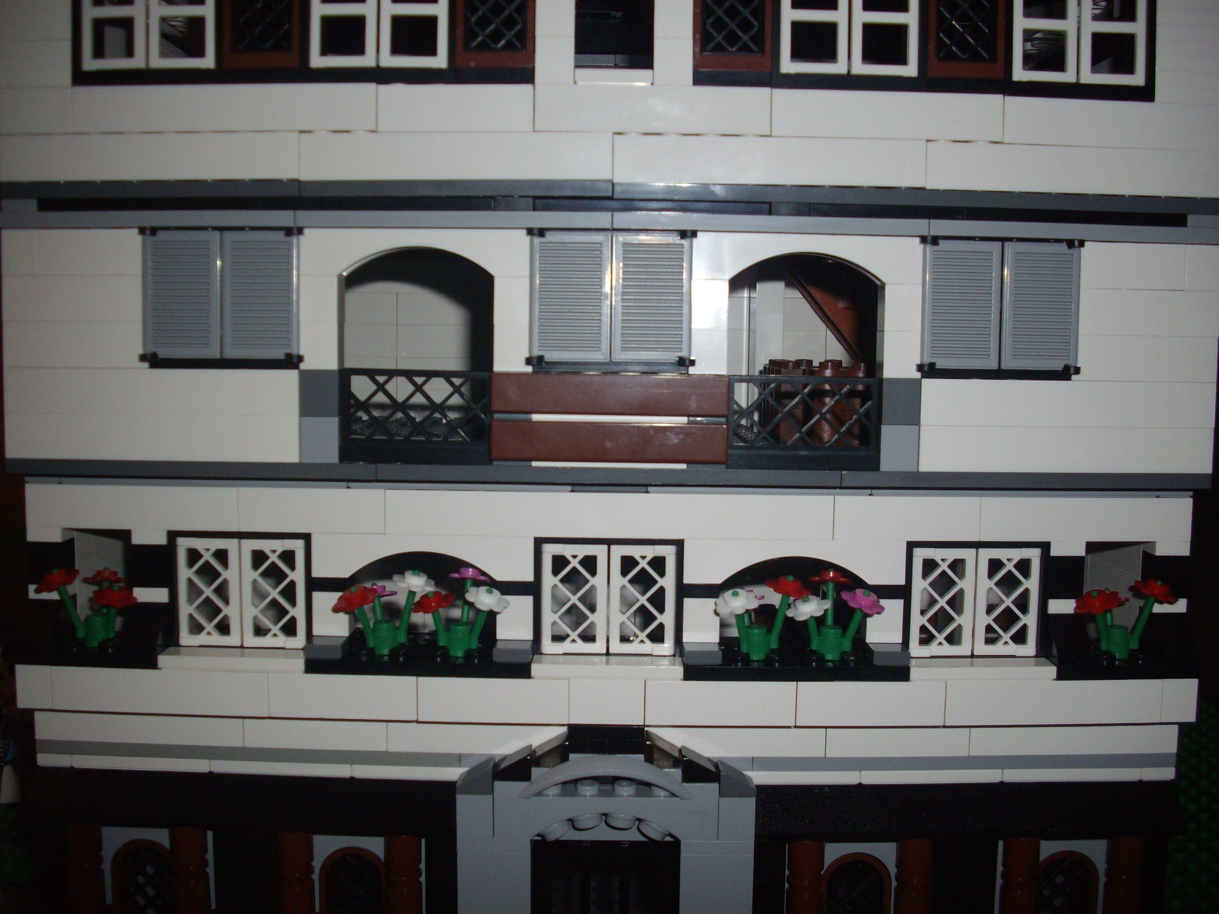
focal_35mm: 37
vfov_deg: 38.7
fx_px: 1303
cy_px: 457
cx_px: 610
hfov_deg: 50.1
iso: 160
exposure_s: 1/50
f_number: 2.8
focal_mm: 6.2
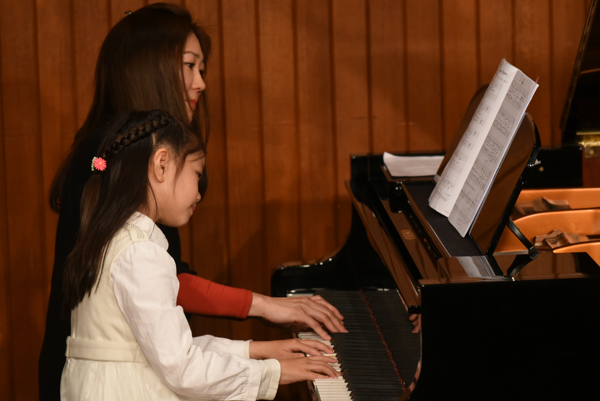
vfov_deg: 6.9
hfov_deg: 10.3
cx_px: 300
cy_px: 200
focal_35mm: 200
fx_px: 3334
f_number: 6.3
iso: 4000
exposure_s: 1/250
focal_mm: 200
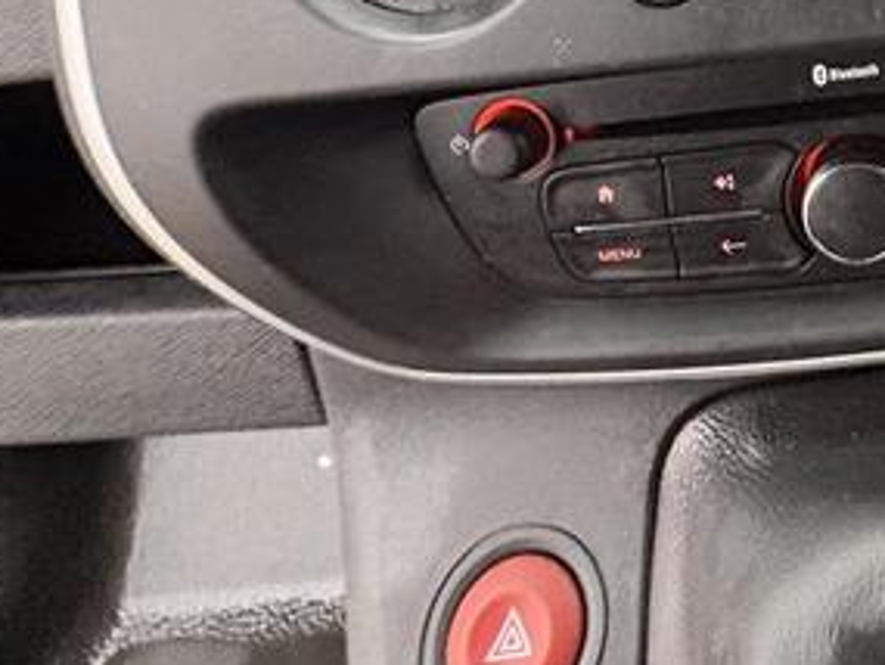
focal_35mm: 44
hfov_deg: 33.6
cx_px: 1096
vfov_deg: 27.2
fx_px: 1125
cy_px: -214
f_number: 2.2
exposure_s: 1/53
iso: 800
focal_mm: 2.22
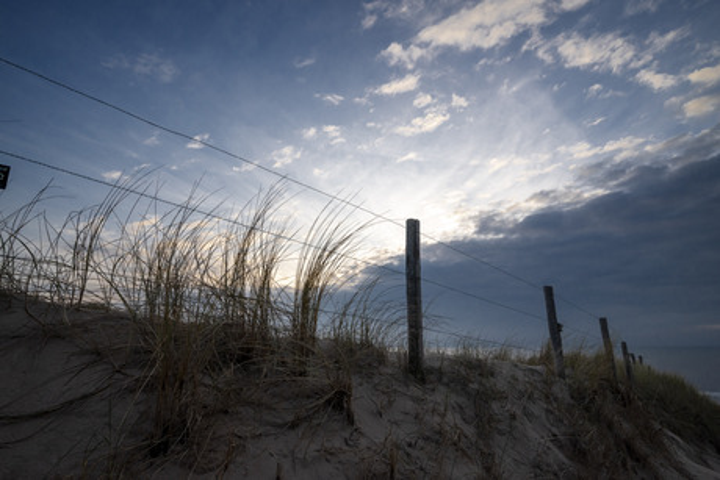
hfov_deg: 91.6
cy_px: 240
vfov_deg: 68.9
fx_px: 350
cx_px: 360
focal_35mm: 18
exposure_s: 1/500
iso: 400
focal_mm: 17.5
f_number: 11
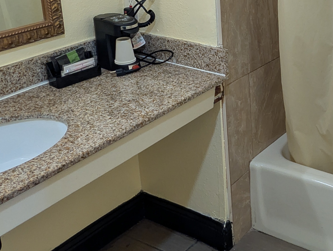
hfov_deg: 36.7
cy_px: 20
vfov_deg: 29.5
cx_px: 325
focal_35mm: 47
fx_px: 453
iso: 40
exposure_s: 1/146
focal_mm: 2.02
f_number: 1.7
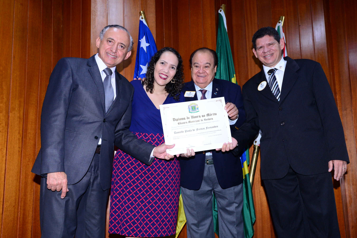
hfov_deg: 54.4
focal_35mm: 35
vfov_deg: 37.9
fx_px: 347
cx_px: 178
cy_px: 119
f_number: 5
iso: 1600
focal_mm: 35
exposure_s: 1/125
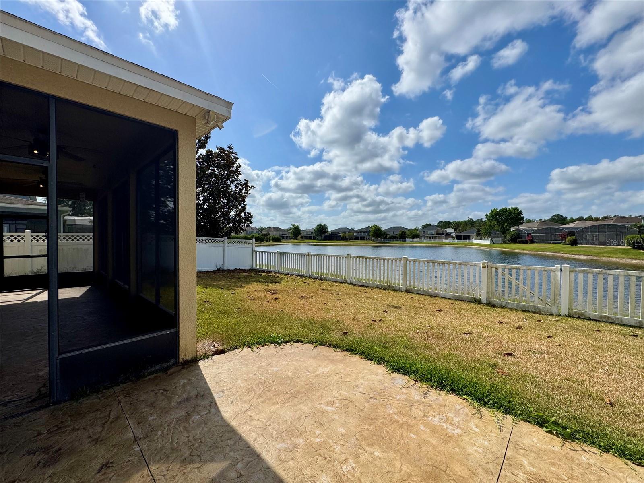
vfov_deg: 85.7
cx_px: 322
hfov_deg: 102.1
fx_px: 260
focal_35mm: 14
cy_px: 242
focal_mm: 2.22
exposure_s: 1/3906
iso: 40
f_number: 2.2
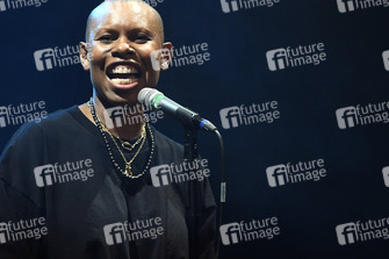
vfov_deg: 5.1
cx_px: 149
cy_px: 144
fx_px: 2905
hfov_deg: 7.7
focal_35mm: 269
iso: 2500
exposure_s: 1/250
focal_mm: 200
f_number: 3.5
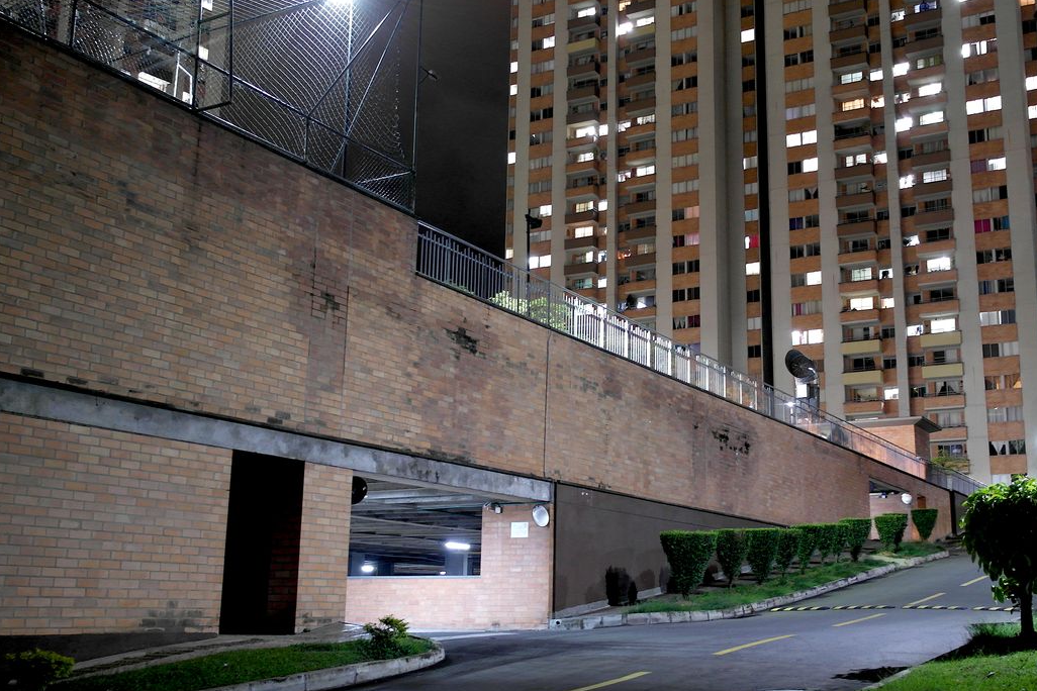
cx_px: 591
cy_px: 336
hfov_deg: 48.3
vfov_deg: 33.4
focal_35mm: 40
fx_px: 1152
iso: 400
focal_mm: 20
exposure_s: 1.6
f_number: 3.5
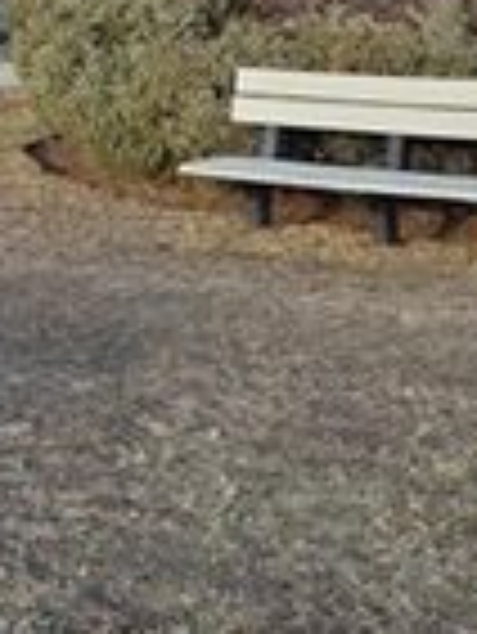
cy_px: 65
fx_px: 2000
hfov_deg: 12.5
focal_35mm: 109
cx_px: -351
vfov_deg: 17.8
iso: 12
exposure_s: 1/260
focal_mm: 6.3
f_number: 1.7
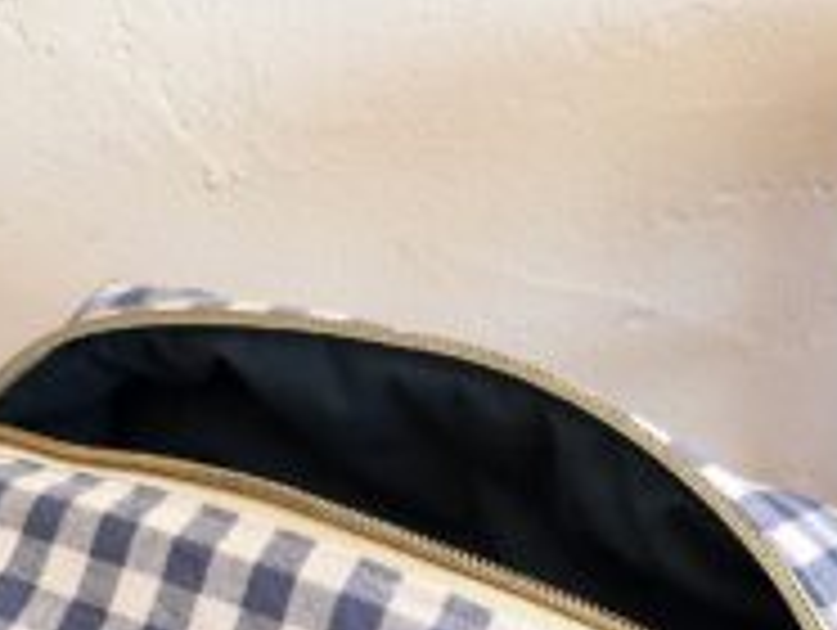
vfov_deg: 18.7
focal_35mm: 74
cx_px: 508
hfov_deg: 26.2
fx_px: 1792
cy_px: 788
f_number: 1.8
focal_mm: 6.4
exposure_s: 1/180
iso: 50
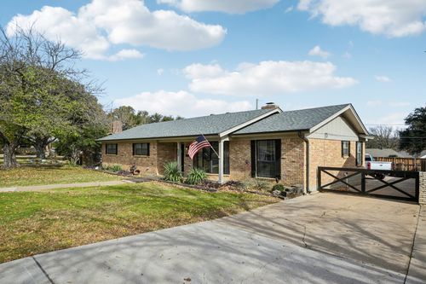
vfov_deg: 60.7
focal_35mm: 20
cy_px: 142
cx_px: 213
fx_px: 242
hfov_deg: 82.6
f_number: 9
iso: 250
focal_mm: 20.5
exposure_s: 1/1000
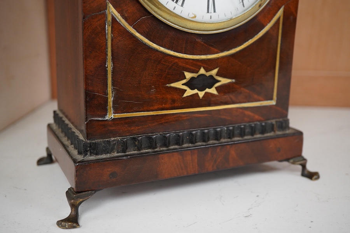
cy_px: 116
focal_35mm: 45
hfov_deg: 43.6
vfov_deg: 29.9
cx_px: 175
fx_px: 437
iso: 1250
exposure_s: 1/125
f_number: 7.1
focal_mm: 30
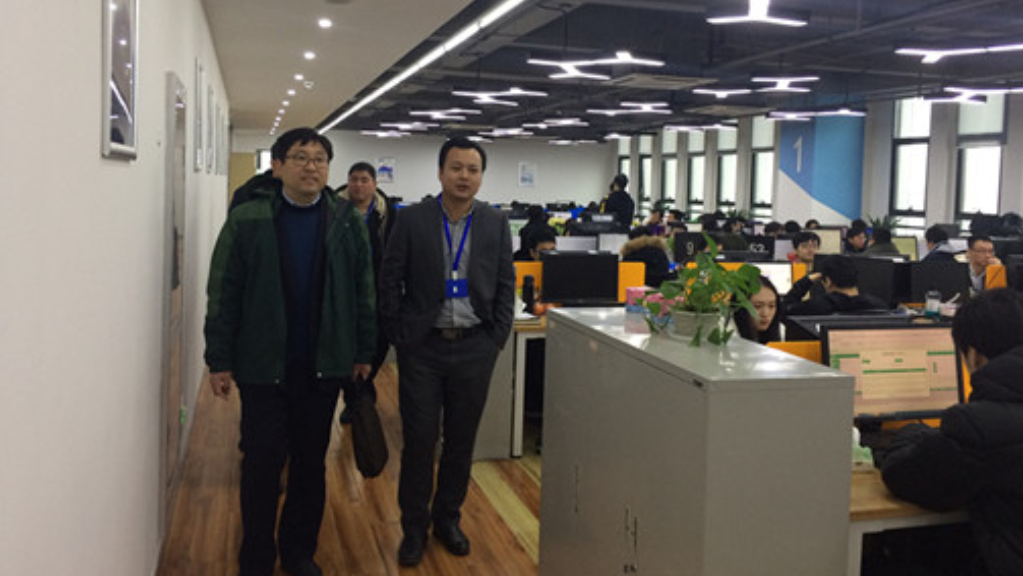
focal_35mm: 32
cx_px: 515
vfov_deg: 36.5
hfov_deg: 61.0
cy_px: 222
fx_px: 868
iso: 125
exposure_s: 1/33
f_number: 2.2
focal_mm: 4.15
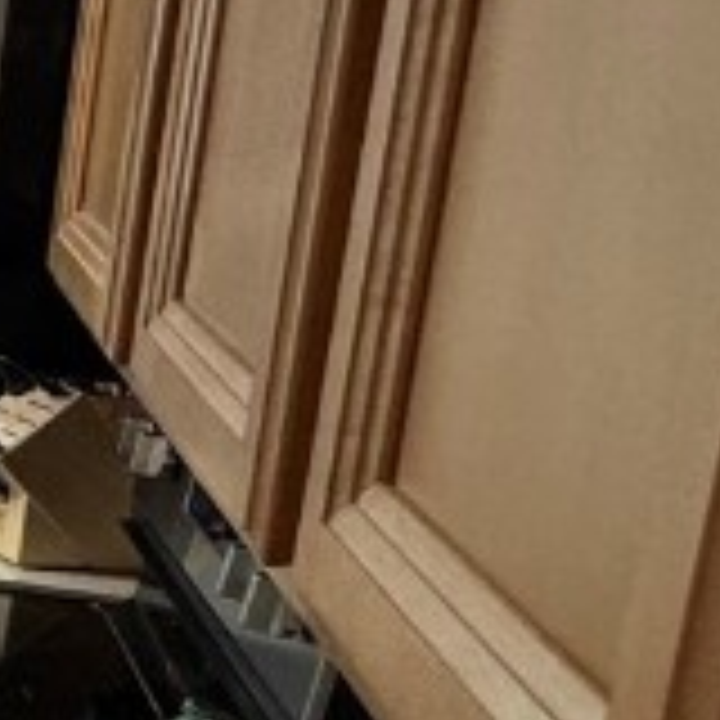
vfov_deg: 21.9
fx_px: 1859
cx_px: -1125
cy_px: 369
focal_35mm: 79
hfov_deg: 13.6
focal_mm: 2.22
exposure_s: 1/120
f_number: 2.2
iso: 250
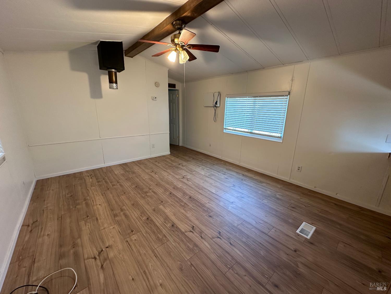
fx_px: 158
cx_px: 196
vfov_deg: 85.7
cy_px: 147
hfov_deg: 102.1
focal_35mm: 14
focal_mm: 2.22
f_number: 2.2
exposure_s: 1/60
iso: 160
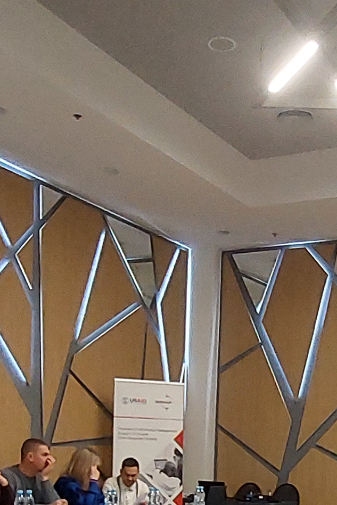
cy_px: 484
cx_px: 240
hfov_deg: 23.6
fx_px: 800
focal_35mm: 57
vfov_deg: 32.7
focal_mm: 1.74
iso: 320
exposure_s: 1/50
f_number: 2.2
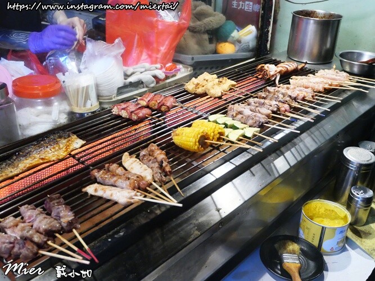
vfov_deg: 39.6
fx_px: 390
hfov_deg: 51.4
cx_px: 188
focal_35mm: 36
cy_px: 140
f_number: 4.2
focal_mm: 18
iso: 3200
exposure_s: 1/40
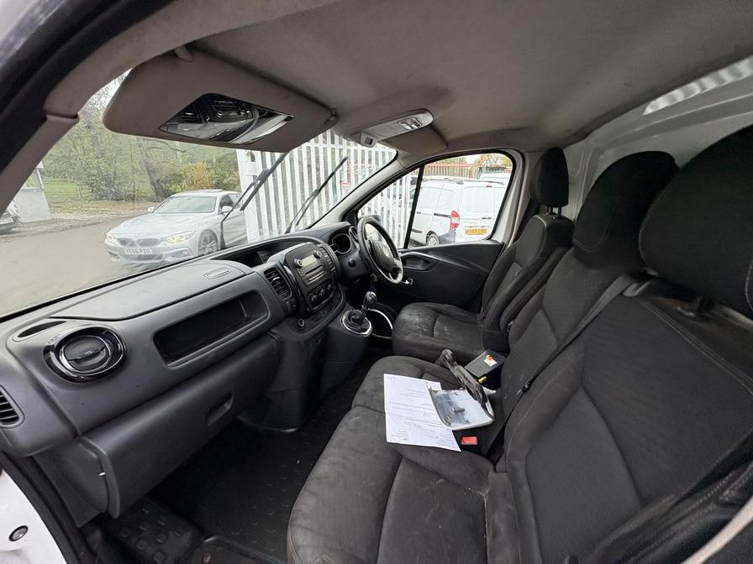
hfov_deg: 102.1
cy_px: 282
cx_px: 376
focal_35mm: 14
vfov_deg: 85.7
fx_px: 305
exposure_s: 1/107
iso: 125
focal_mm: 2.22
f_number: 2.2
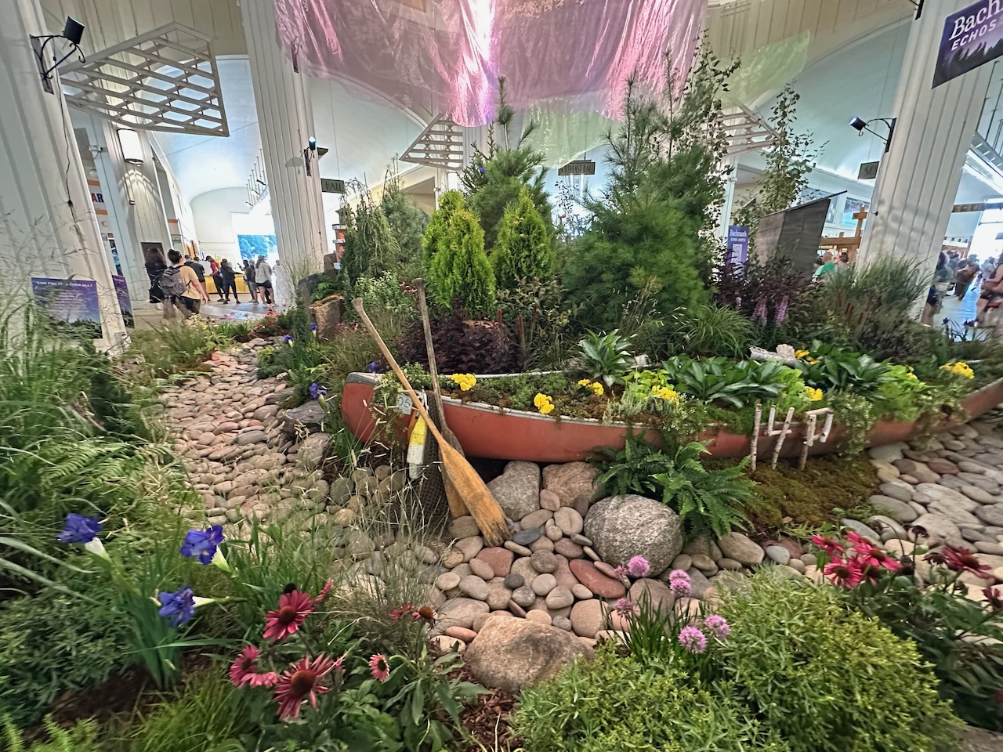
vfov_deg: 85.7
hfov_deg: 102.1
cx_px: 502
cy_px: 376
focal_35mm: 14
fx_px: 406
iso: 1250
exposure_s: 1/60
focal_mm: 2.22
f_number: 2.2
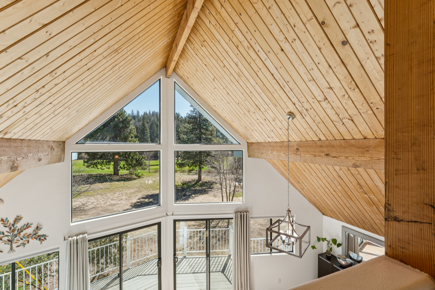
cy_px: 145
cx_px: 218
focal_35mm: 16
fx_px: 195
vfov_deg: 73.4
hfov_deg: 96.4
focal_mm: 16.1
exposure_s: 1/25
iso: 100
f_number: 13
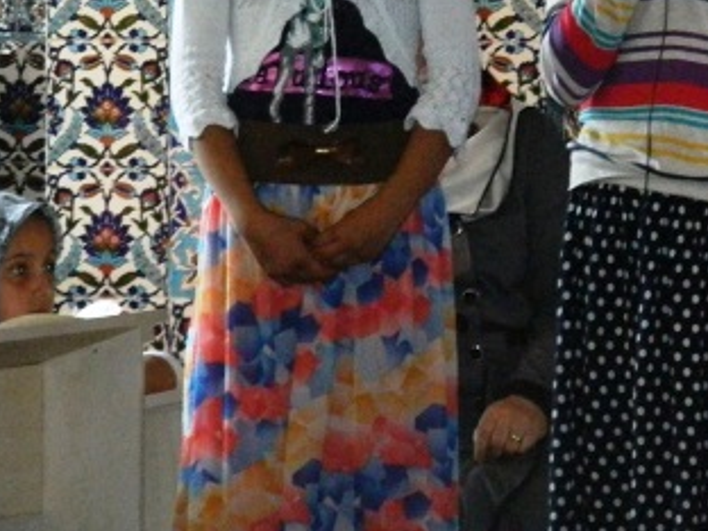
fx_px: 7424
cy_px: 61
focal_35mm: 363
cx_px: 669
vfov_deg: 4.1
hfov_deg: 5.4
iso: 800
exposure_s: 1/80
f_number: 5.1
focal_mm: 31.8
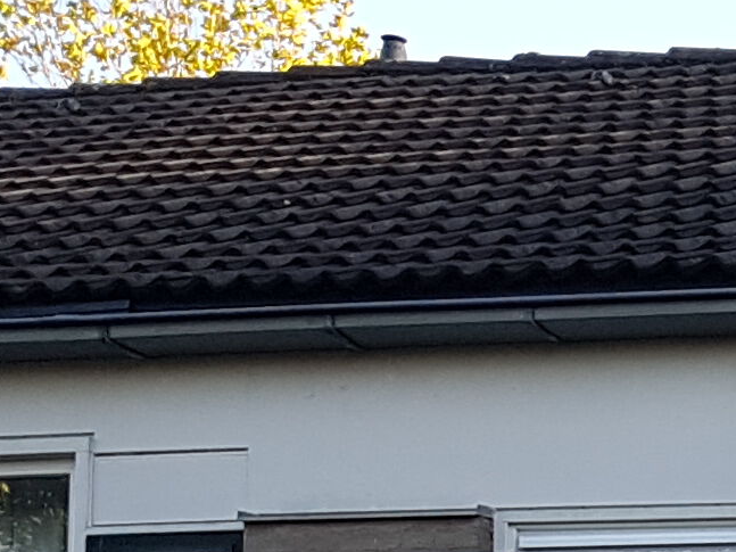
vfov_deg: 8.5
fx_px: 3444
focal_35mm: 162
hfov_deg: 10.3
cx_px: 1849
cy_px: 1255
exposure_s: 1/277
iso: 50
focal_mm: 4.2
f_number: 1.7
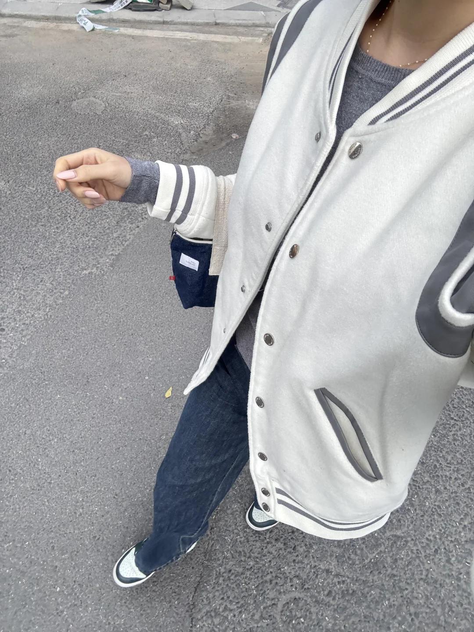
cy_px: 316
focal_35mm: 23
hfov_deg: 58.9
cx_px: 237
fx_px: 420
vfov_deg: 73.9
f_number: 1.9
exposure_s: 1/185
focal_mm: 2.69
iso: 25
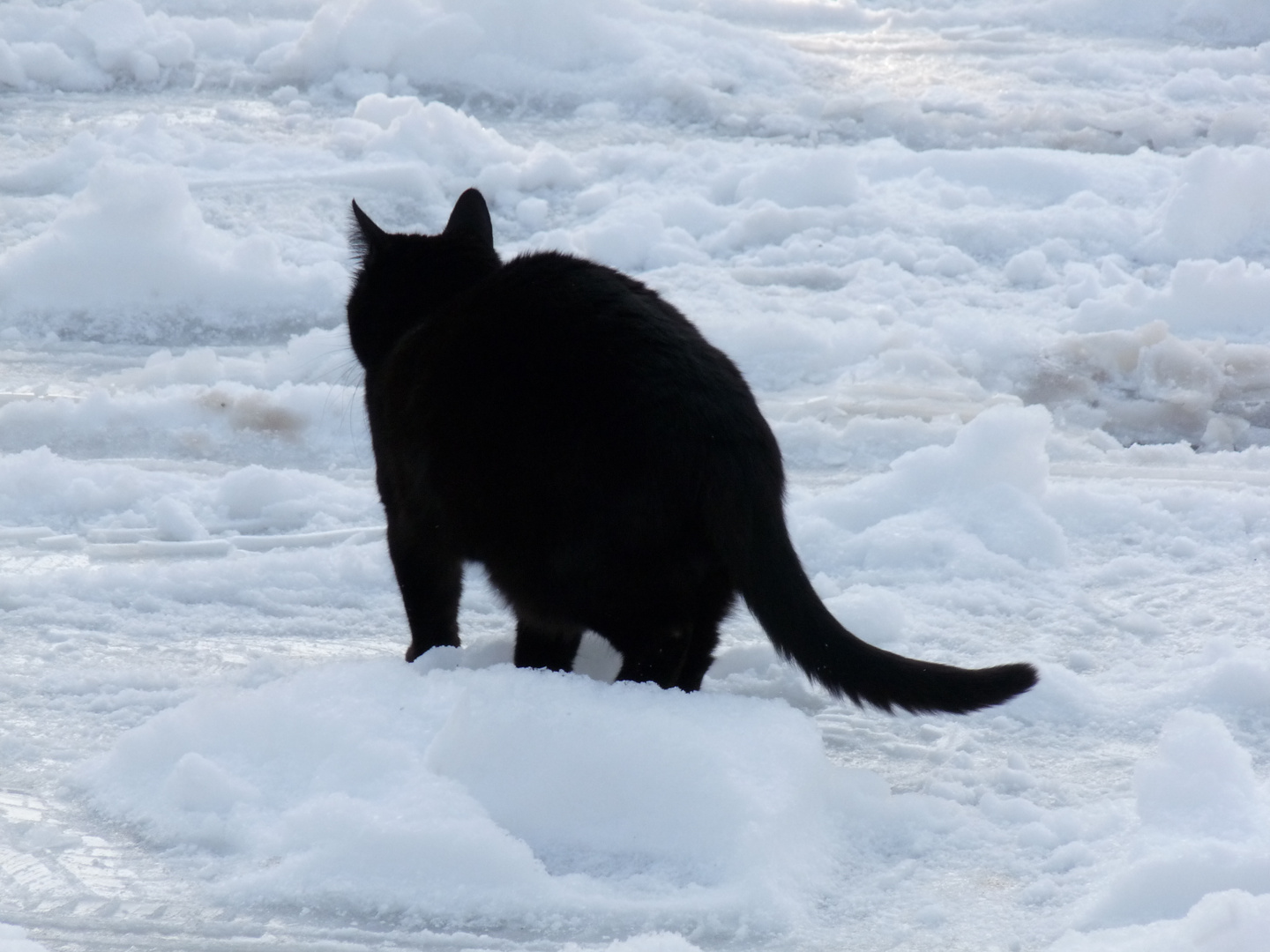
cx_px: 635
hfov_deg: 6.0
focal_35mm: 329
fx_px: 12070
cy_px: 476
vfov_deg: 4.5
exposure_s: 1/640
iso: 200
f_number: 5.6
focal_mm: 58.5
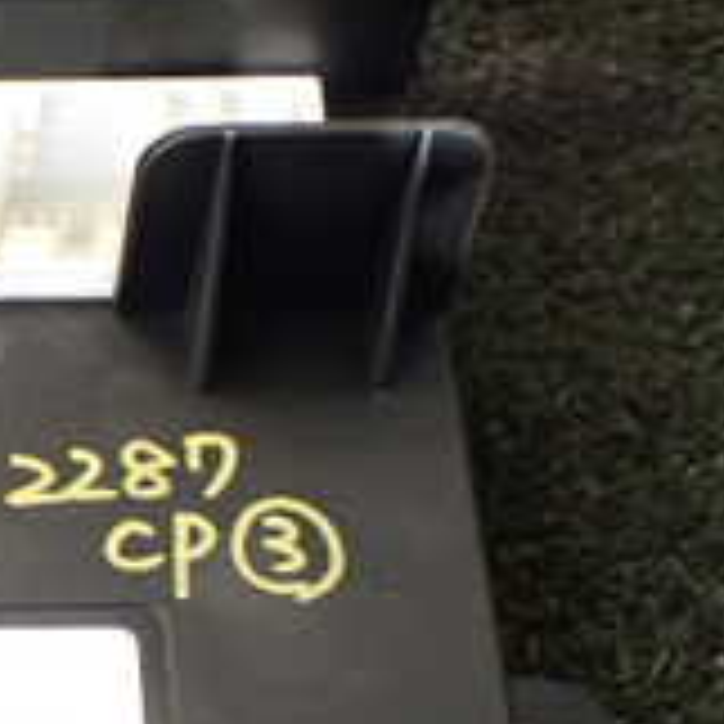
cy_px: 639
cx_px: -265
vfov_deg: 17.3
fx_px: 2343
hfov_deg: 16.4
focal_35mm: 99
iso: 400
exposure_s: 1/125
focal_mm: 5.4
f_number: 2.3
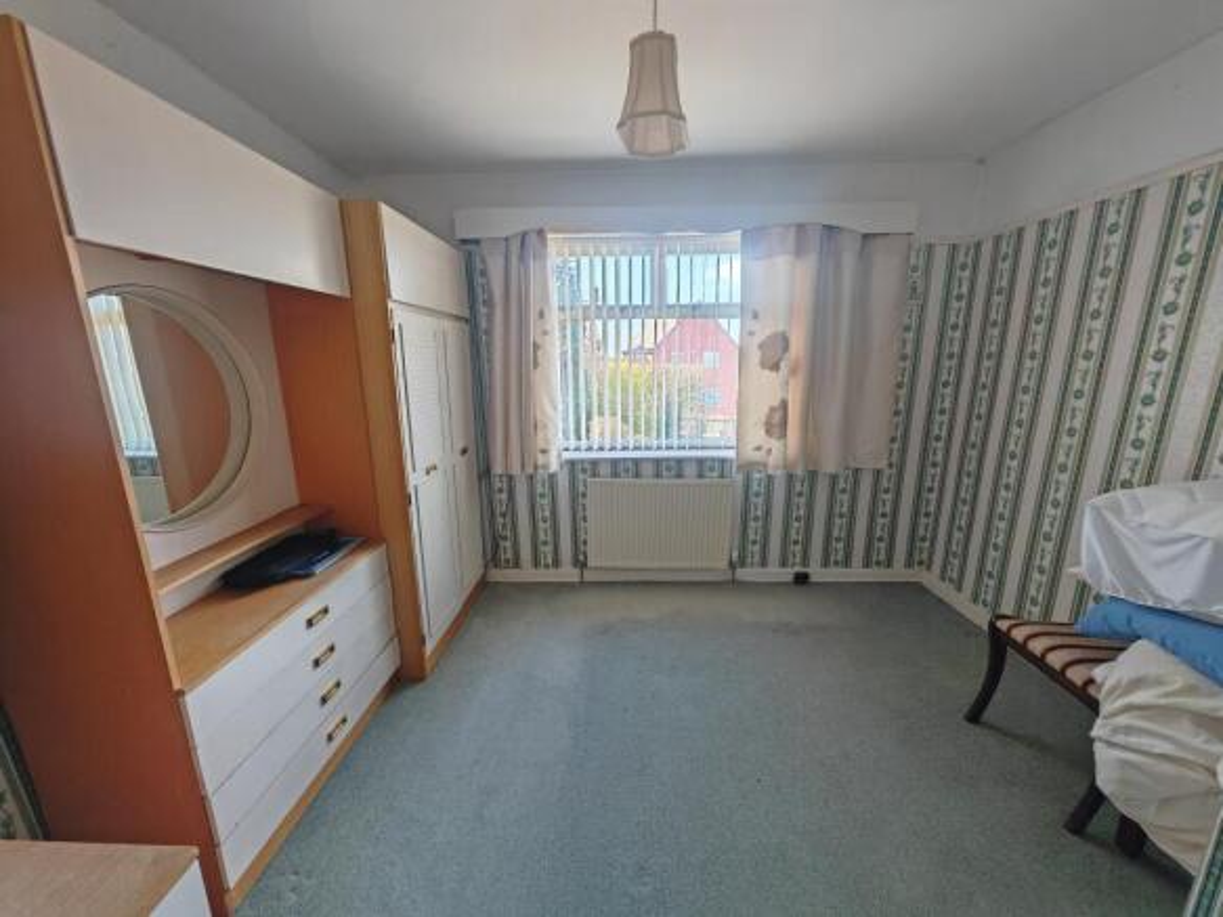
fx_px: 459
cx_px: 612
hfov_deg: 106.2
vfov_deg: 89.9
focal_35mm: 13
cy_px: 458
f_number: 2
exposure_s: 1/50
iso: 250
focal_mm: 1.82
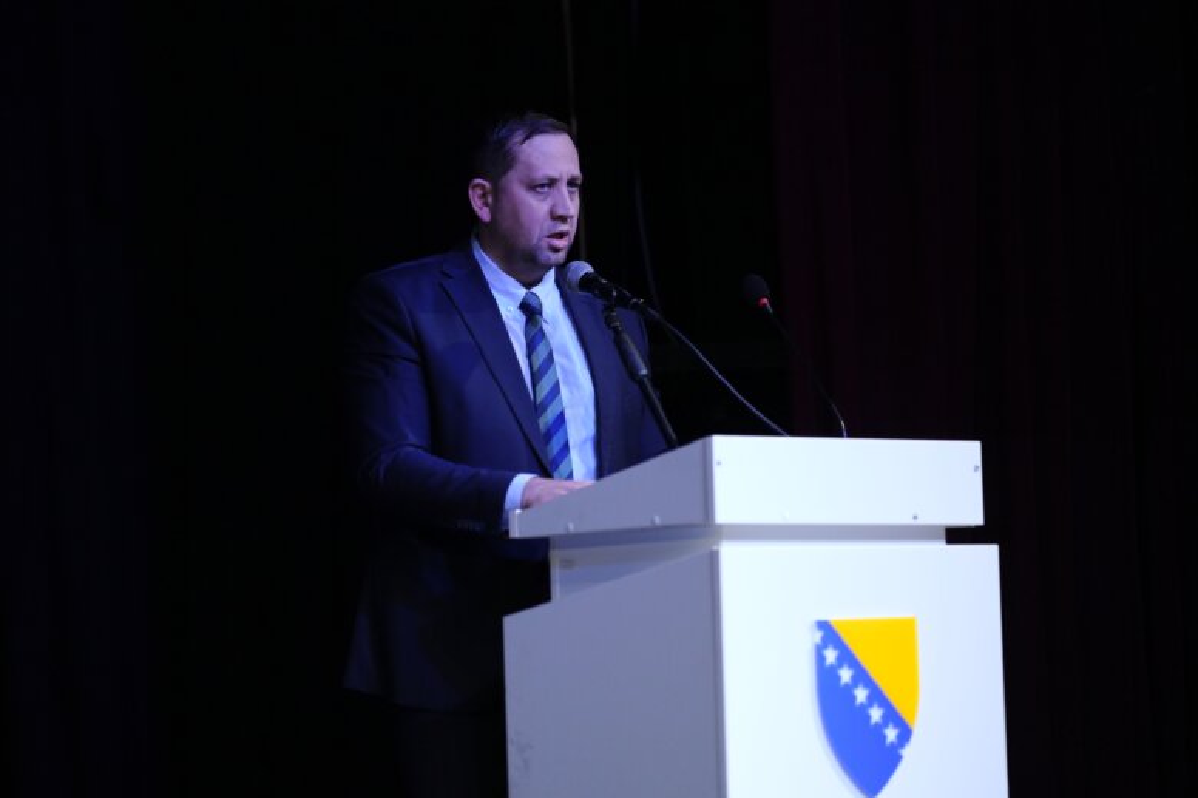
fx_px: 6421
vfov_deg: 7.1
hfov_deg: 10.7
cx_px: 601
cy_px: 398
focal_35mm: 193
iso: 4000
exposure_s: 1/200
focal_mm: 192
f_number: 2.8
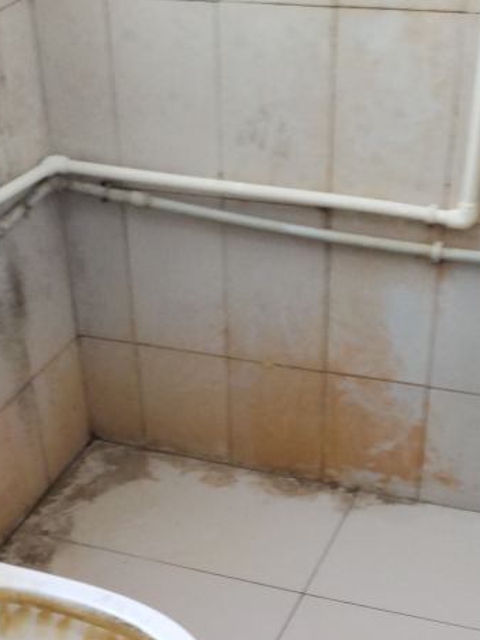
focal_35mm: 61
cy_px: 728
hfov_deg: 24.0
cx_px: 183
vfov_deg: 28.4
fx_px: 1128
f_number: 1.8
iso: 524
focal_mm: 4.75
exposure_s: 1/33.3
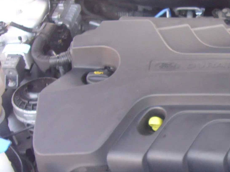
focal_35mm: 72
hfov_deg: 25.1
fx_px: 478
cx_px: 252
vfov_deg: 20.3
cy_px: 125
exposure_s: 1/25
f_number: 2.8
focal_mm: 4.6
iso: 100
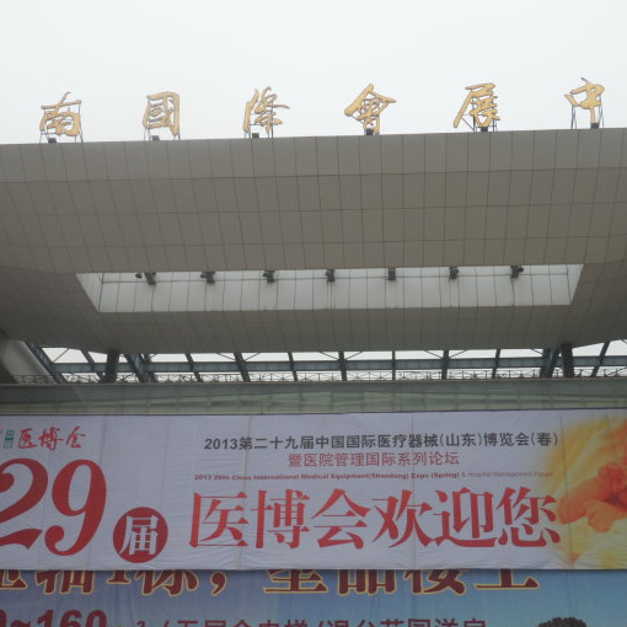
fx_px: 1004
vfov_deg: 34.7
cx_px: 331
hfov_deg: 34.7
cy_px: 317
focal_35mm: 49
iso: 80
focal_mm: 6.8
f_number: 3.7
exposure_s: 1/250
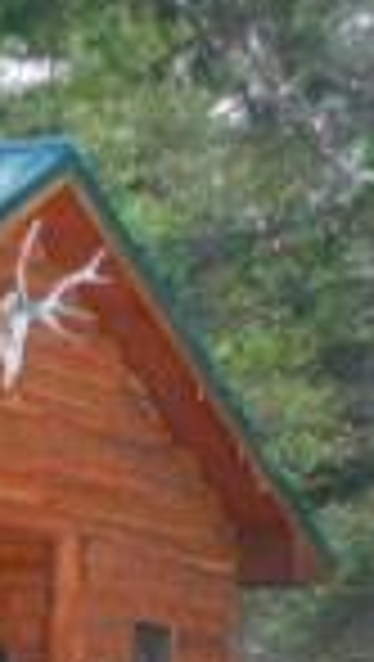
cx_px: -1054
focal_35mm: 242
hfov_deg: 4.6
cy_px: 689
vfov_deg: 8.8
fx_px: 4254
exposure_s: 1/400
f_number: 3.8
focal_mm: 9
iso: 125
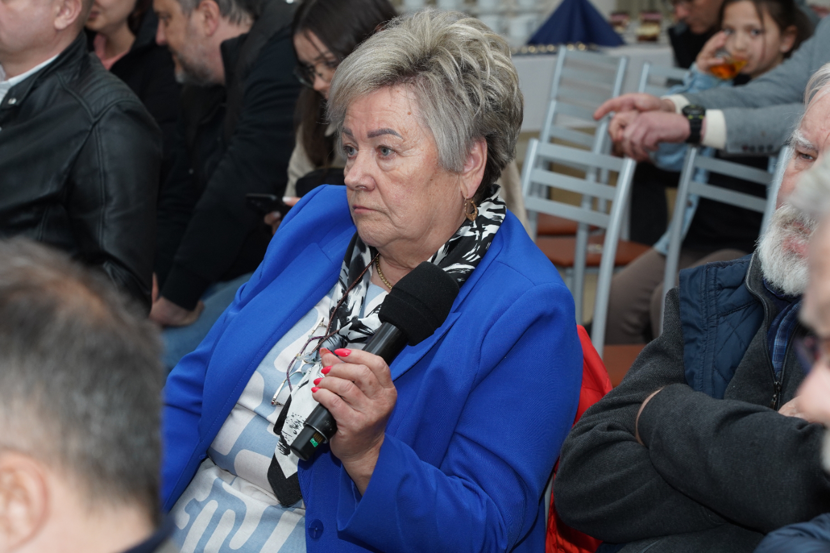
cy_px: 276
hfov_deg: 19.5
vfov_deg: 13.0
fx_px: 2421
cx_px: 415
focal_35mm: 105
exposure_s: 1/100
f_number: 8
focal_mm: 105
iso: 1250
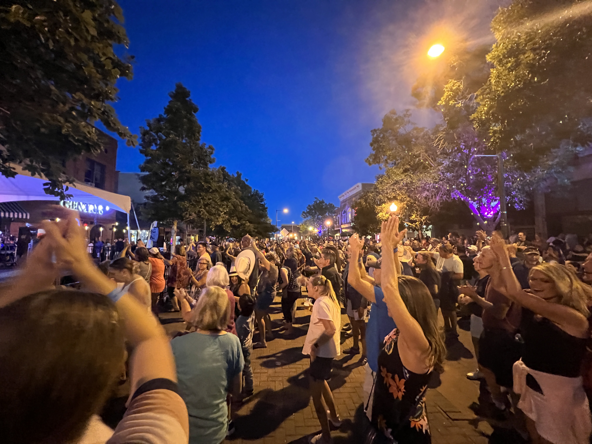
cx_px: 296
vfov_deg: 89.9
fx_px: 222
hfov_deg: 106.2
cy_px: 222
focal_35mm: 13
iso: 1000
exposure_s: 1/30
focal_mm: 1.57
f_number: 1.8
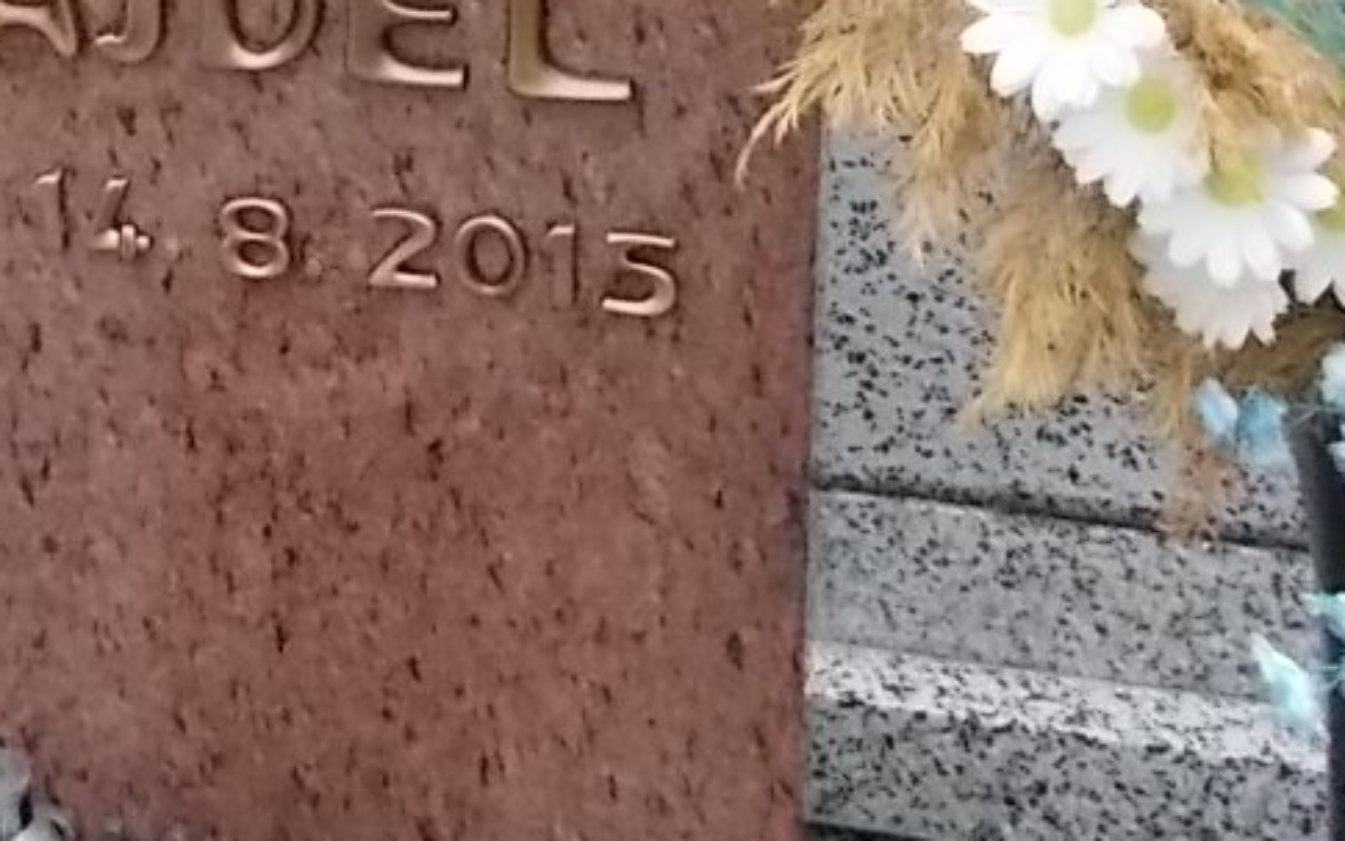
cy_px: -405
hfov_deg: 22.2
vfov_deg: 13.6
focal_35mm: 91
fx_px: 3335
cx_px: 94
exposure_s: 1/400
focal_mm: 4.6
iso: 400
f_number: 8
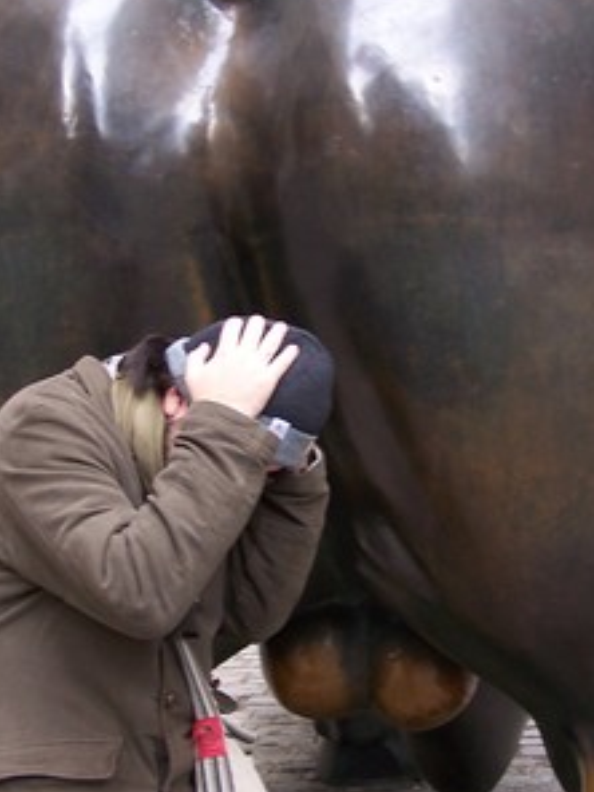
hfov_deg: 19.1
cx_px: 324
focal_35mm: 77
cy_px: 377
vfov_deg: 25.3
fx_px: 1762
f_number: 2.8
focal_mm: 6.3
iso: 80
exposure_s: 1/60
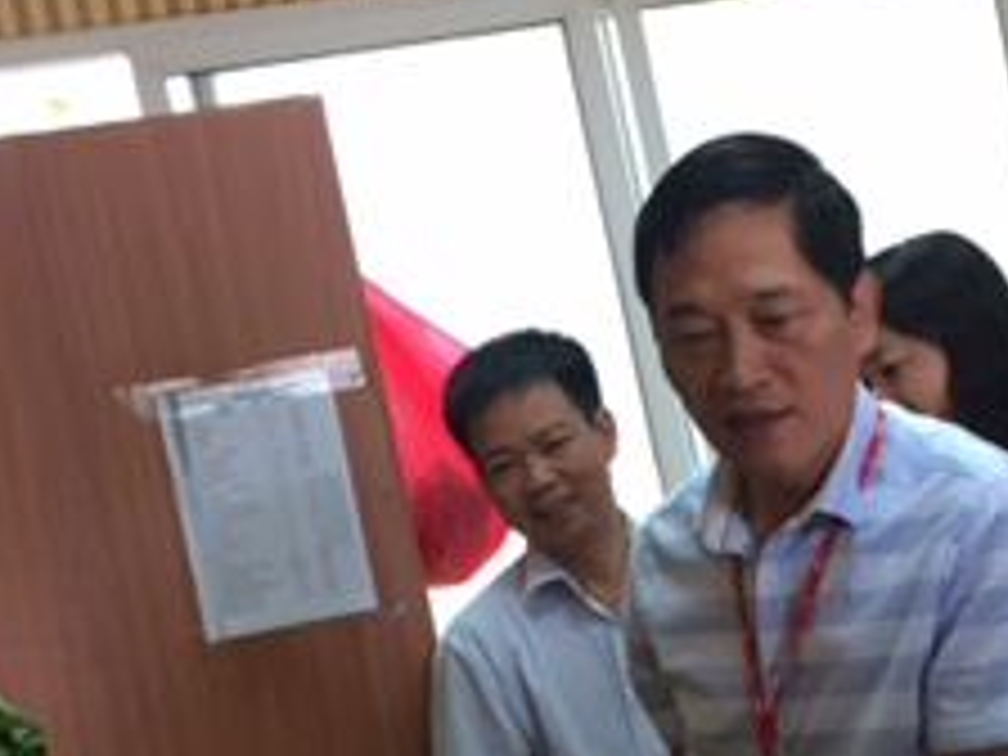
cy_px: 729
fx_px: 2417
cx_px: 670
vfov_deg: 17.4
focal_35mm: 83
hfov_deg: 23.5
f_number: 2.2
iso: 100
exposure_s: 1/33
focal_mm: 4.15
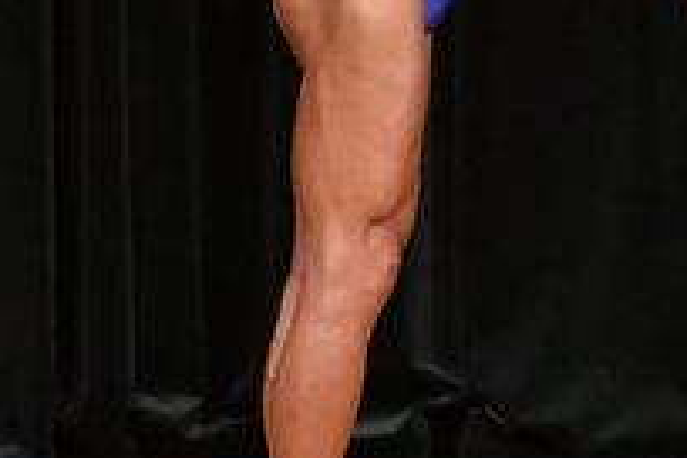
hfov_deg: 2.1
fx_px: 18433
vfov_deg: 1.4
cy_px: -24
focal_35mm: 966
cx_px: -45
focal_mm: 170
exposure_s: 1/400
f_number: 5.6
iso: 5000
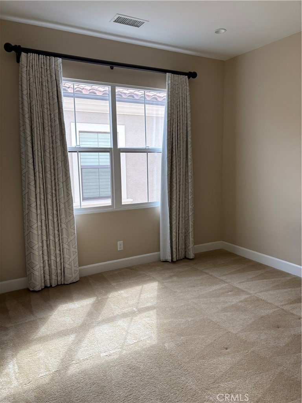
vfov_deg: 67.3
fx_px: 302
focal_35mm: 26
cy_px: 202
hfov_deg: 53.1
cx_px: 151
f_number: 1.6
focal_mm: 5.96
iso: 40
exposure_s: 1/200
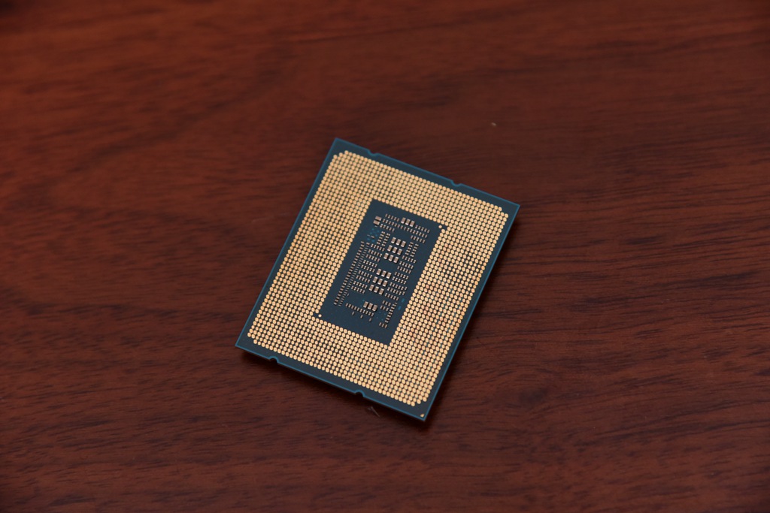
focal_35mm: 120
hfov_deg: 17.1
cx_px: 385
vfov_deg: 11.4
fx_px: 2567
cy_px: 256
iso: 1600
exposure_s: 1/60
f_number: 5.6
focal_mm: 120
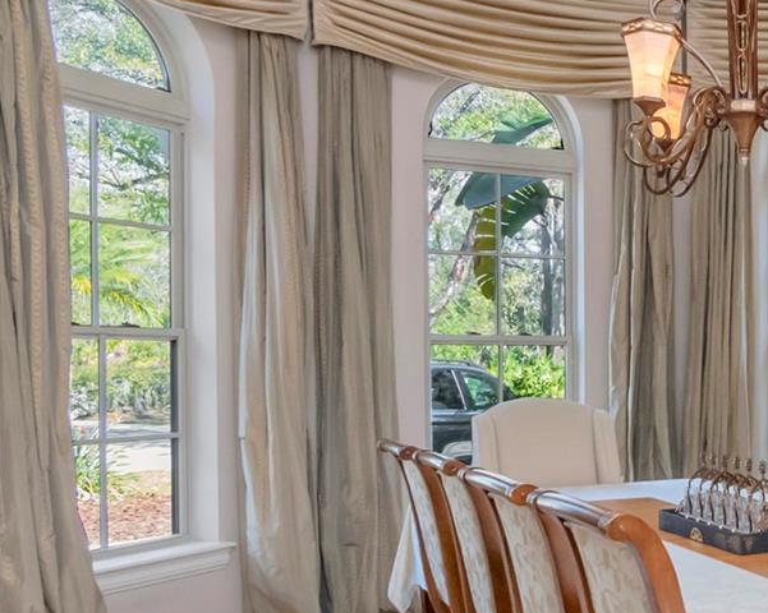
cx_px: 827
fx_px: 1022
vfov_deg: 33.3
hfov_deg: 35.7
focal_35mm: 45
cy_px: 372
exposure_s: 1/200
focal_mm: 12
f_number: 9
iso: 1250
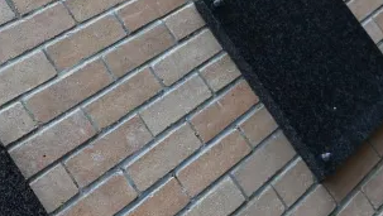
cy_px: 41
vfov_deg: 14.3
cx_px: -53
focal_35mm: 84
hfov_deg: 23.5
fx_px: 854
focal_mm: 32
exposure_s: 1/250
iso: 1000
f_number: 6.3
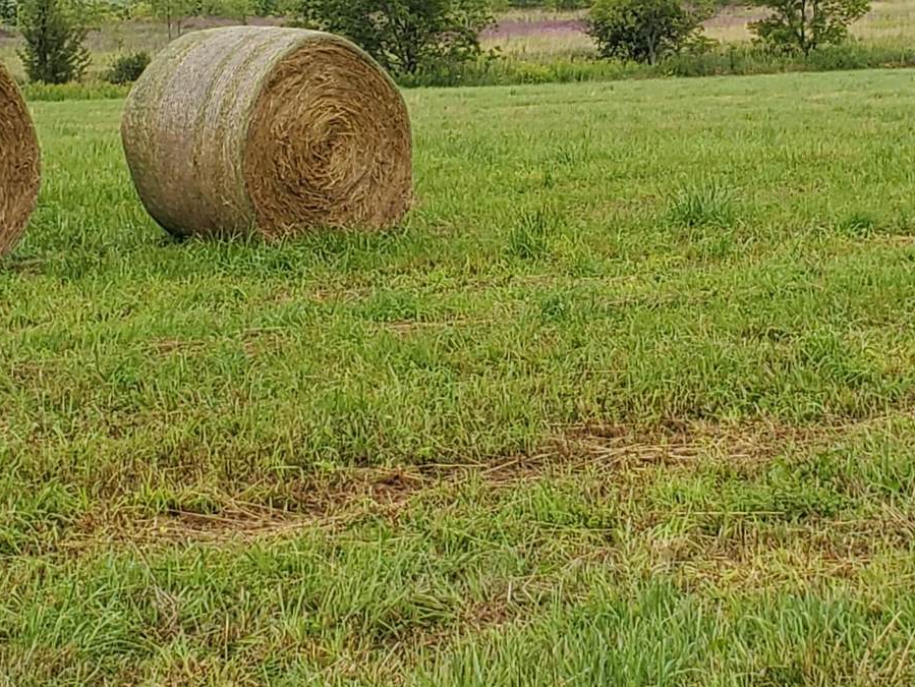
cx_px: 590
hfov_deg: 49.5
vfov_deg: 38.1
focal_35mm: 37
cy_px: 211
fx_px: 978
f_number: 2.4
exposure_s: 1/744
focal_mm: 4.3
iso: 50
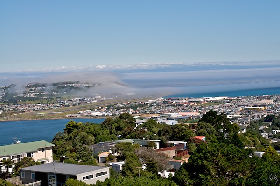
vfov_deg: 18.1
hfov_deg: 27.0
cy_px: 93
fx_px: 582
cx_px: 140
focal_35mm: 75
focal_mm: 50
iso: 320
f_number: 13
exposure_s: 1/640
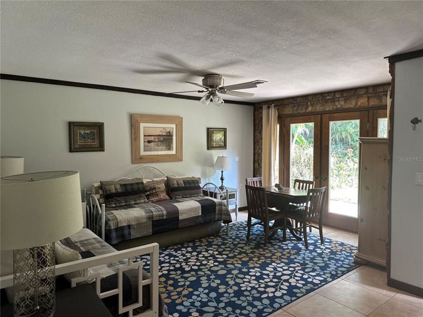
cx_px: 212
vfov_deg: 56.8
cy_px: 158
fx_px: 293
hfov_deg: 71.6
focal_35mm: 24
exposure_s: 1/121
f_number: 1.78
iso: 200
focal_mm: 6.86
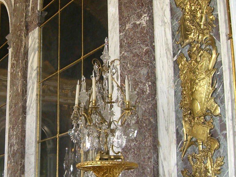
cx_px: 72
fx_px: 538
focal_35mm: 79
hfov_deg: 24.6
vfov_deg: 18.7
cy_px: 84
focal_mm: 6.2
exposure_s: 1/60
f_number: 2.7
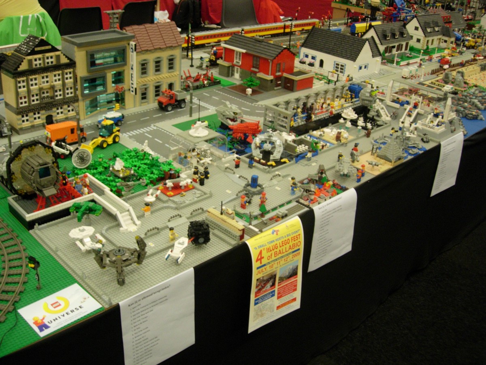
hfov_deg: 49.0
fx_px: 534
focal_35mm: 38
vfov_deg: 37.7
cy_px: 182
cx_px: 243
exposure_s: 1/12.3
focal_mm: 7.8
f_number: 2.8
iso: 200
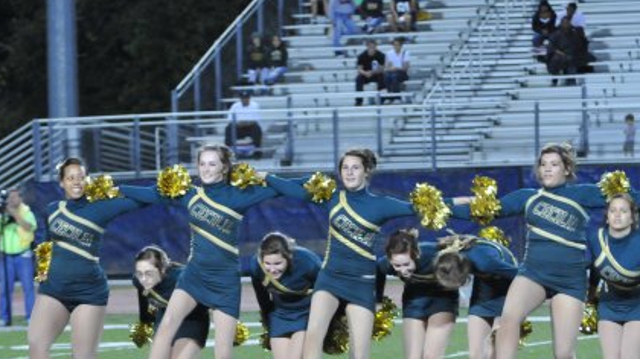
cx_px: 396
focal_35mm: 257
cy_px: 276
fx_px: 4360
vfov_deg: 4.7
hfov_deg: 8.4
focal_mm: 86
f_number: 2.8
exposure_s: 1/100
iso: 1600
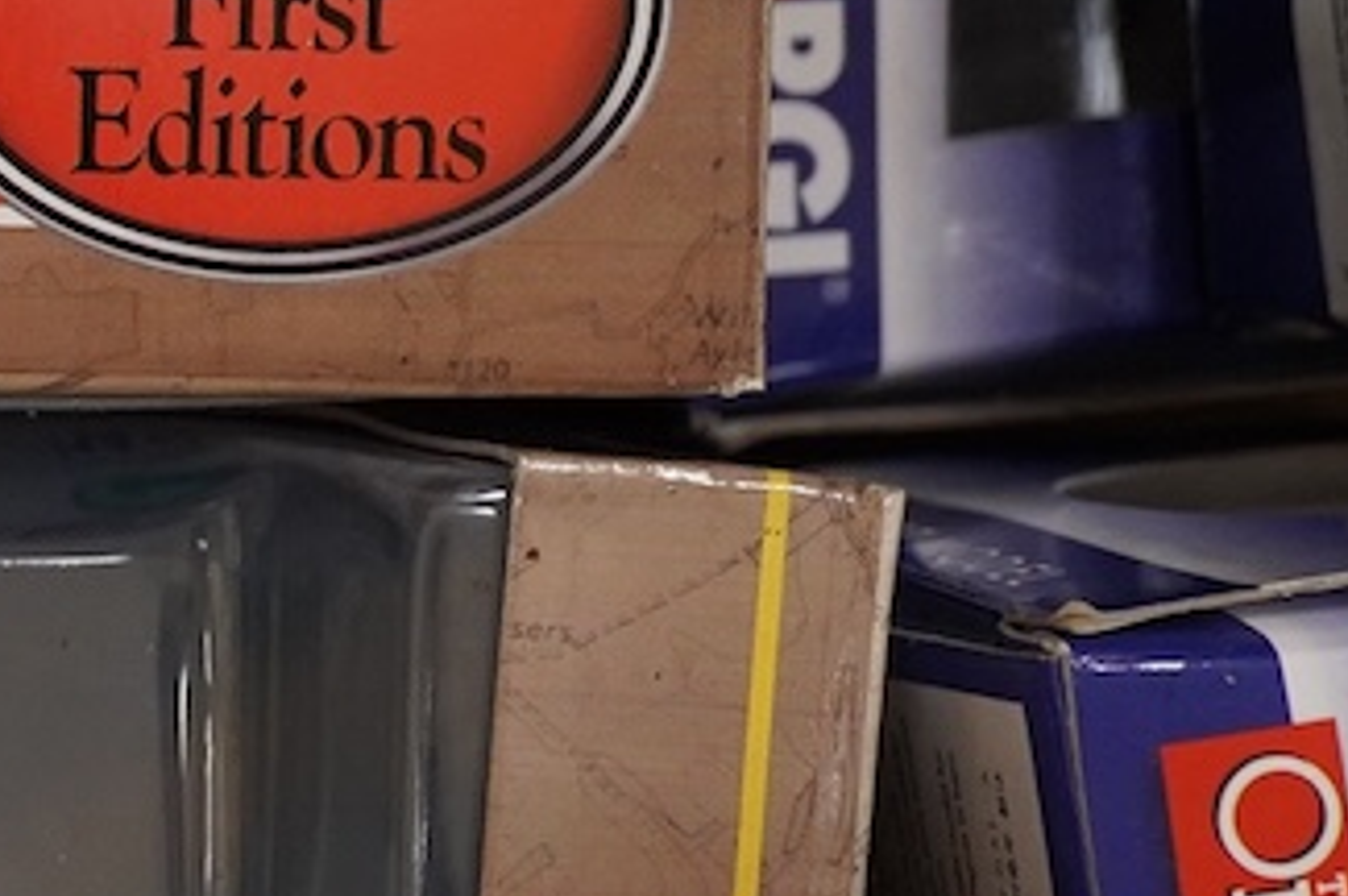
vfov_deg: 8.8
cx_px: -910
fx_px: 5835
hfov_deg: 12.3
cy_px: 456
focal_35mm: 156
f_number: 9
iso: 2000
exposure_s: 1/100
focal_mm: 30
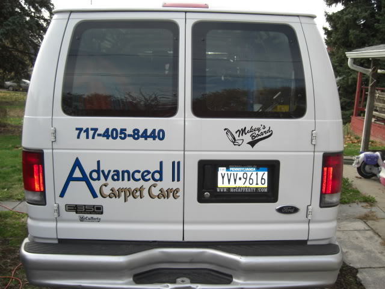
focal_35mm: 38
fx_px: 423
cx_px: 192
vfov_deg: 37.7
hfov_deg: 49.0
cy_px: 144
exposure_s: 1/320
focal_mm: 7.9
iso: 80
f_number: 2.8
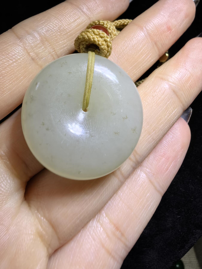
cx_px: 101
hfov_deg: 51.4
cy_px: 134
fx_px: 210
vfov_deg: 65.3
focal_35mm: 27
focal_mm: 1.95
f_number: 2.2
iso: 100
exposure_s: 1/253
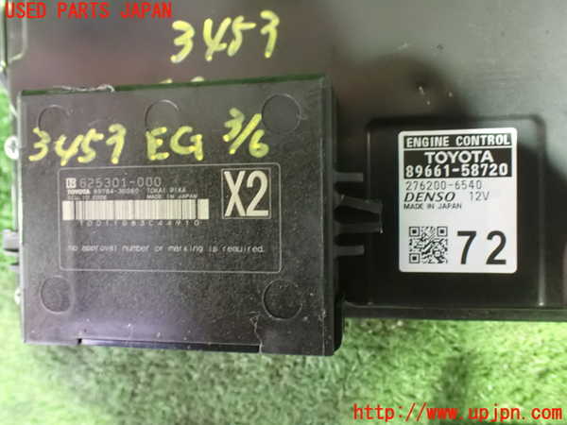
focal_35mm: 30
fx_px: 491
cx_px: 284
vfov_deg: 46.8
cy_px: 212
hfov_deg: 60.0
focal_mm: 5.4
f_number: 2.3
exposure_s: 1/13
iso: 1600
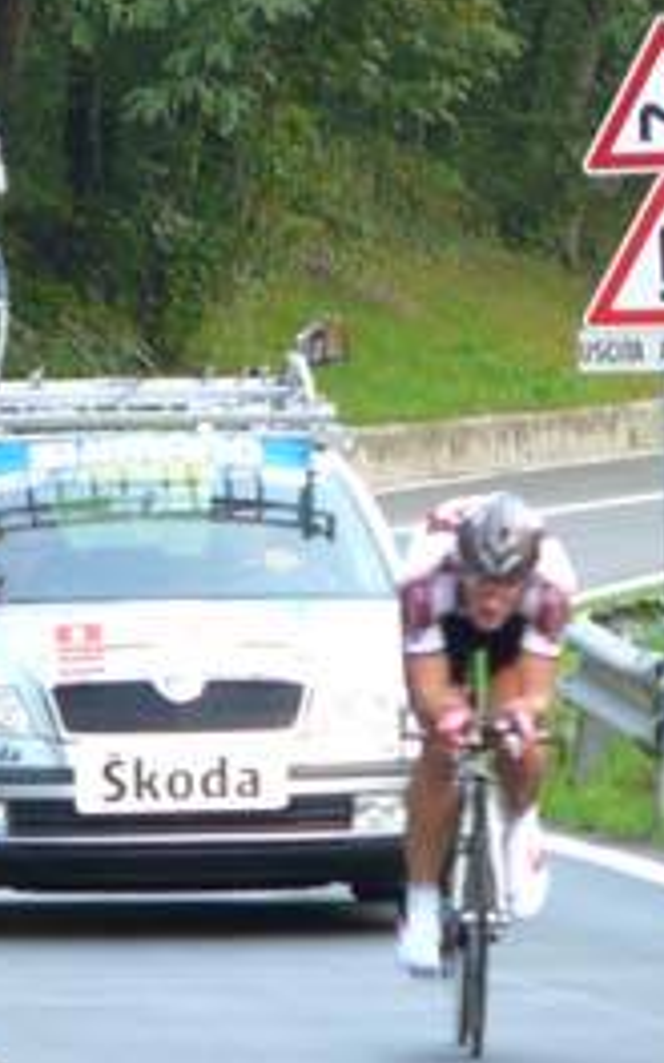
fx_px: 23453
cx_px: 169
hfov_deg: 1.6
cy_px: 519
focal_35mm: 810
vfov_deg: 2.6
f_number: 3.6
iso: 100
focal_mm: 52.1
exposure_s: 1/50
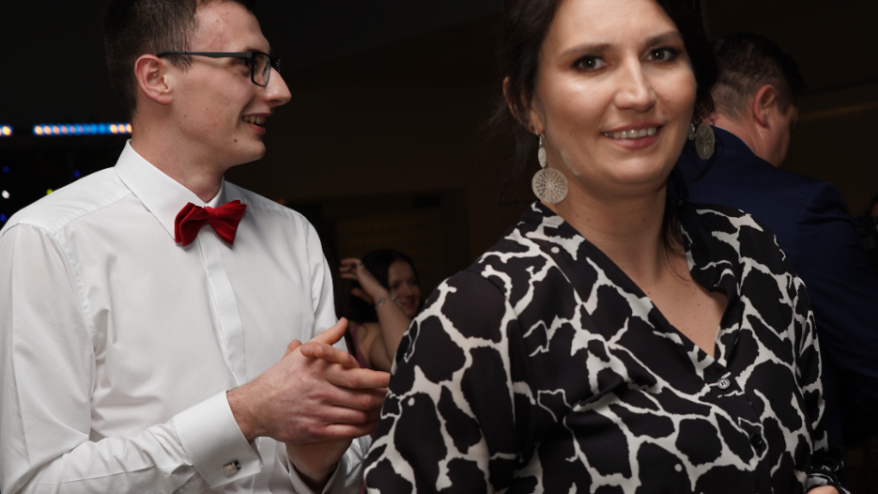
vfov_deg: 18.0
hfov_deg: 31.2
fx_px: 1560
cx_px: 570
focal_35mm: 67
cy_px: 324
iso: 200
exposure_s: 1/100
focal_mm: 46
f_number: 5.6
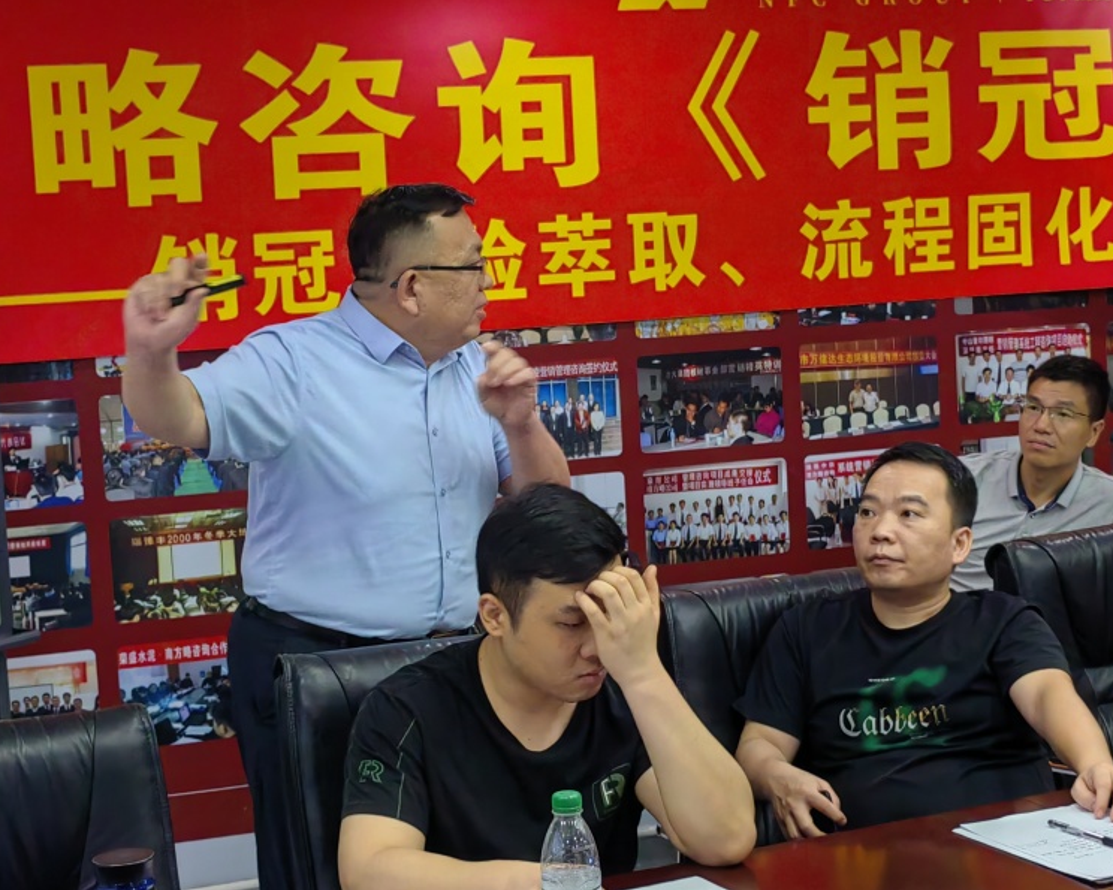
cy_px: 443
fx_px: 2108
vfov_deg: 23.8
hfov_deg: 29.6
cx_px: 522
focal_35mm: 64
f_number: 1.9
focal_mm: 5.52
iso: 500
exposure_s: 1/99.8
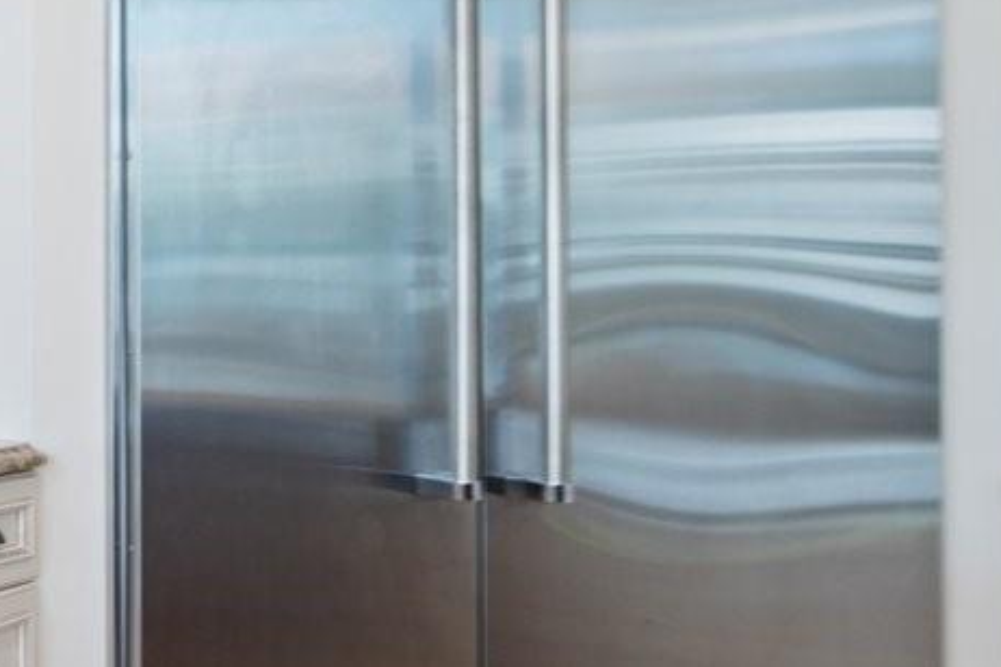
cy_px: 282
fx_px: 1724
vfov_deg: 21.9
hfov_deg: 17.9
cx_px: -1122
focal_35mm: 62
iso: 200
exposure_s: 1/5
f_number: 8
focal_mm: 14
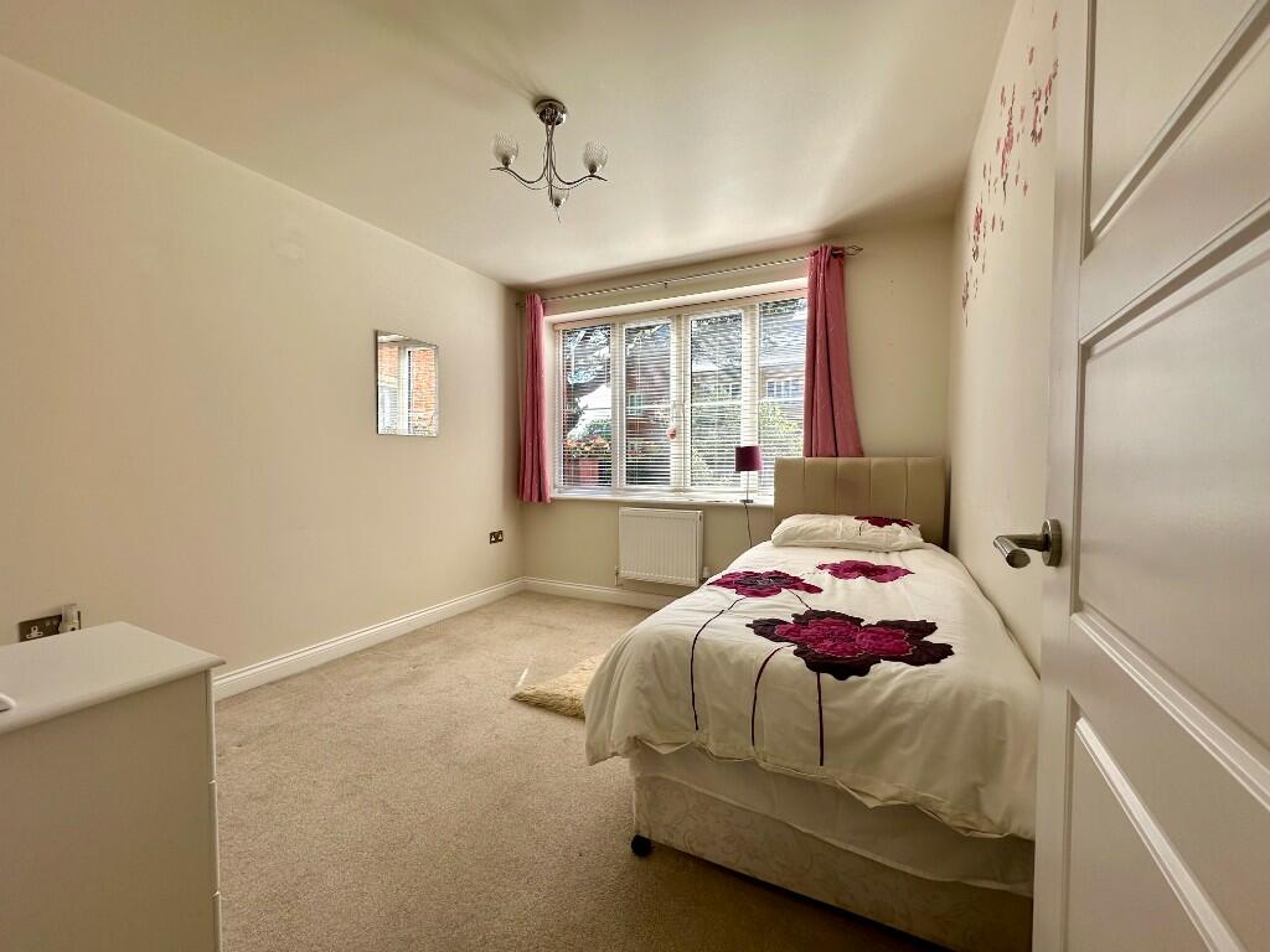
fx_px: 514
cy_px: 476
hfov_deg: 102.1
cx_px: 635
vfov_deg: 85.7
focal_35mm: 14
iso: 40
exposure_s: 1/229
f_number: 2.2
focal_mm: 2.22
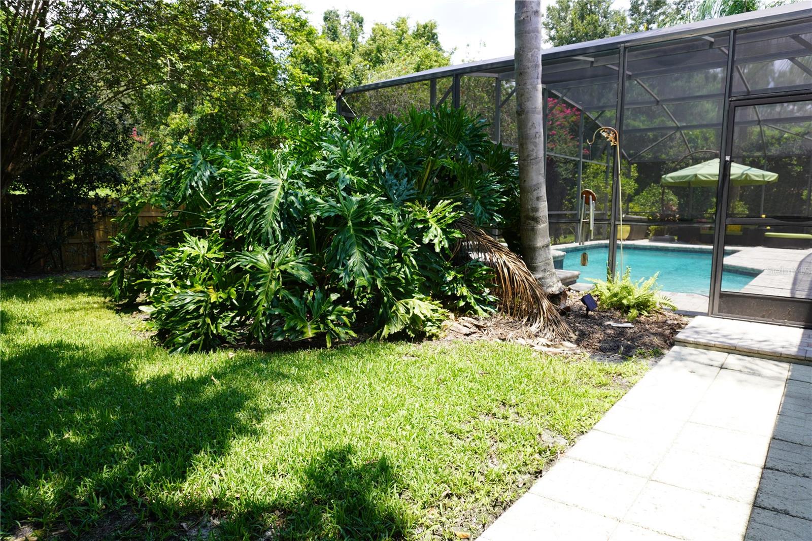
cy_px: 270
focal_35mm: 24
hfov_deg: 73.8
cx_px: 406
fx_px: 541
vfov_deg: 53.1
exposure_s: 1/200
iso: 100
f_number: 5
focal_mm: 16
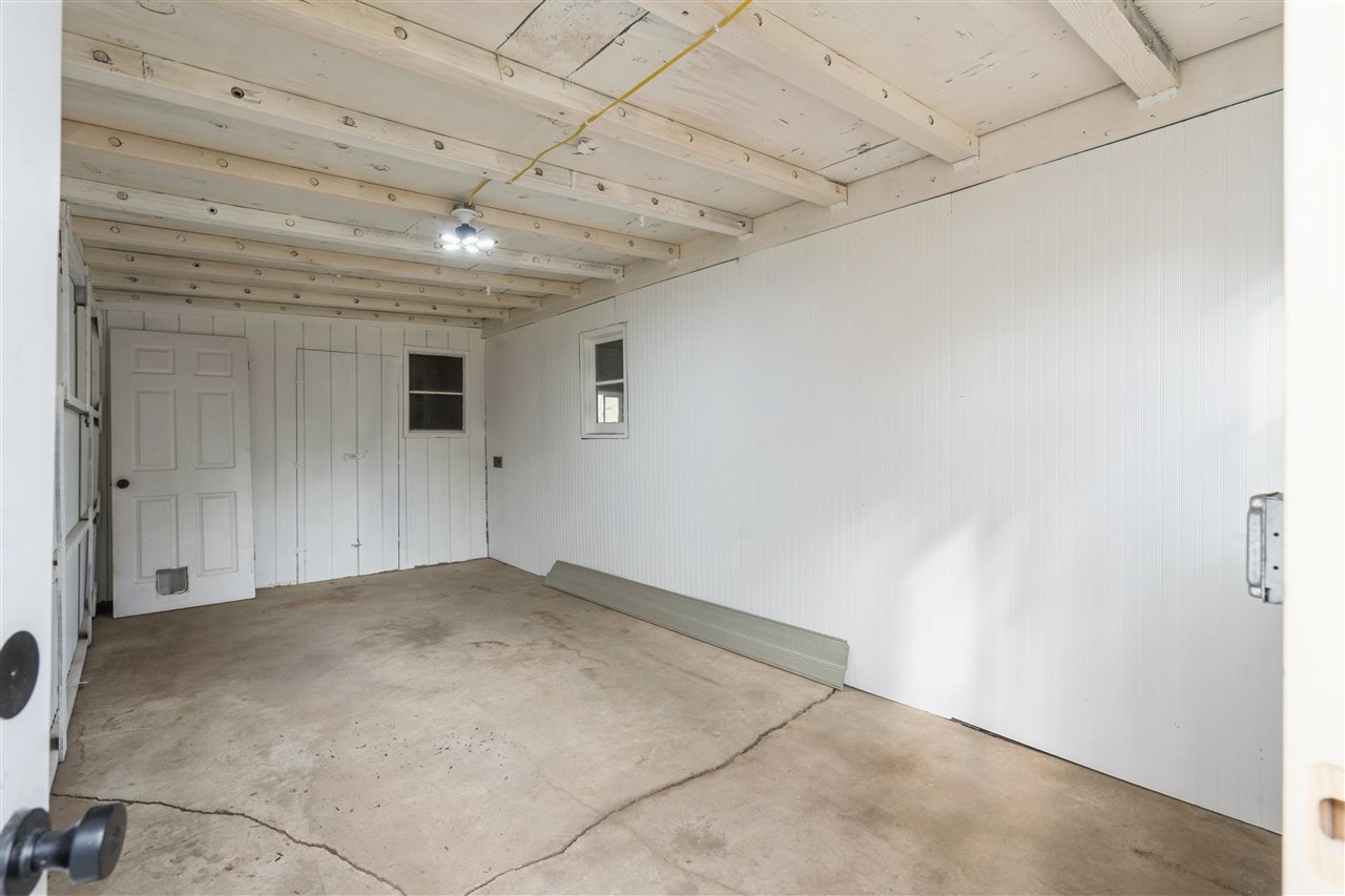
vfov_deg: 73.7
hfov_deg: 96.7
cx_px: 672
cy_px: 448
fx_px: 598
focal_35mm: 16
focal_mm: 16
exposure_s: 1/20
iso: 400
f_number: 8
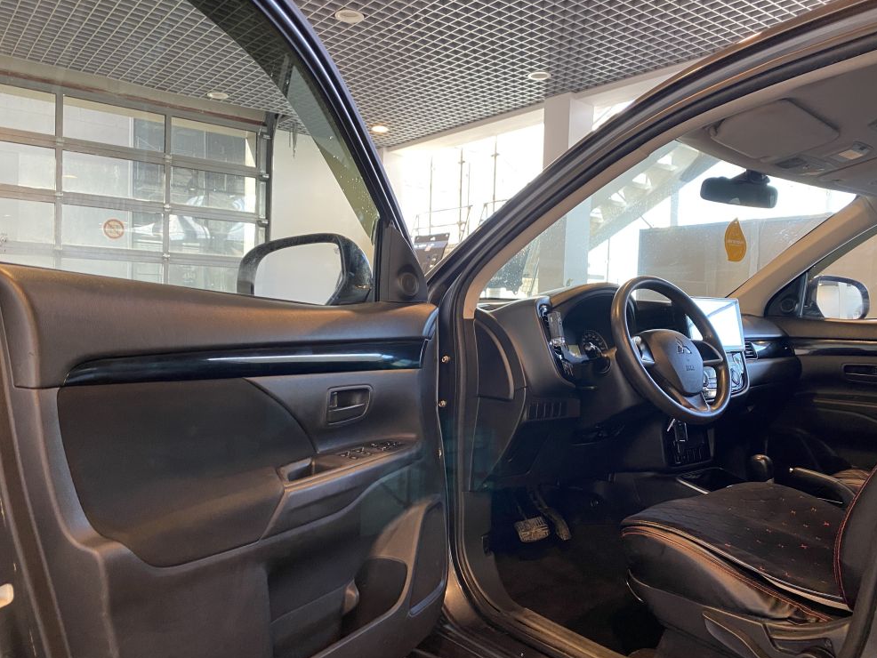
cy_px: 335
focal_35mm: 27
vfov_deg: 51.4
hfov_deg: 65.3
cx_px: 440
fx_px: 684
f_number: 1.8
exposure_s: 1/50
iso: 125
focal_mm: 4.25
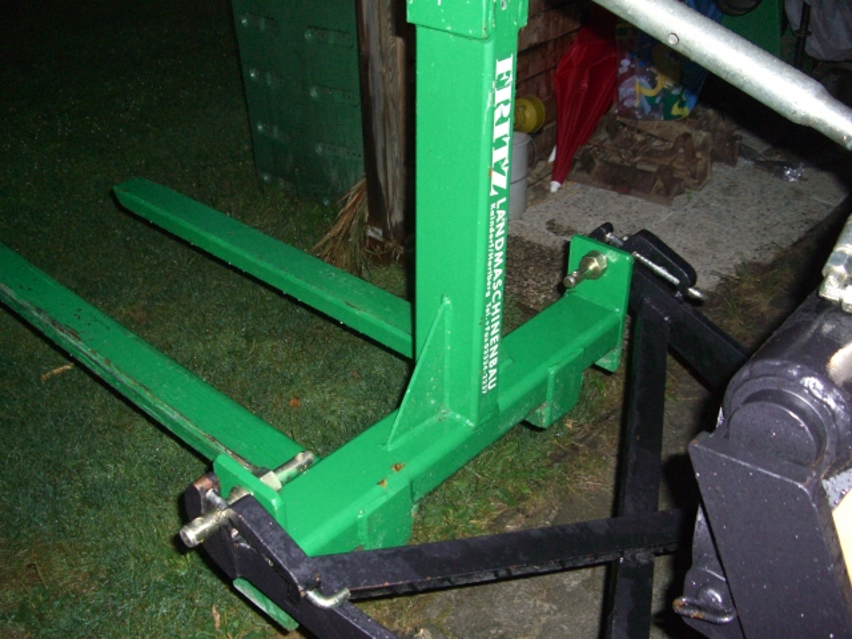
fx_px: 935
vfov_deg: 37.7
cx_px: 426
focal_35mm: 38
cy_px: 320
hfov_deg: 49.0
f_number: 2.8
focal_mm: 7.9
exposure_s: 1/60
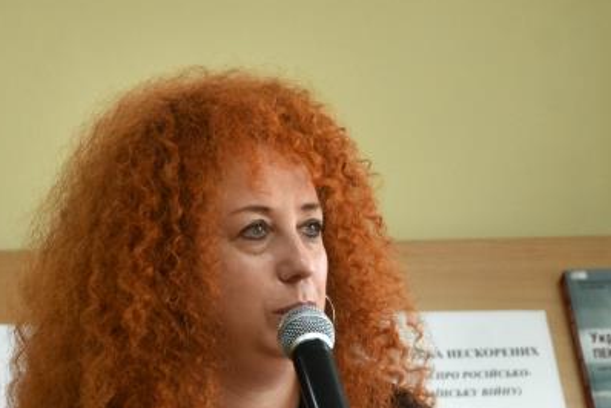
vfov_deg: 4.0
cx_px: 350
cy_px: 515
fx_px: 5893
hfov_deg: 5.9
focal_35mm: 347
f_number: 5.6
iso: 800
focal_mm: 90
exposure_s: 1/60
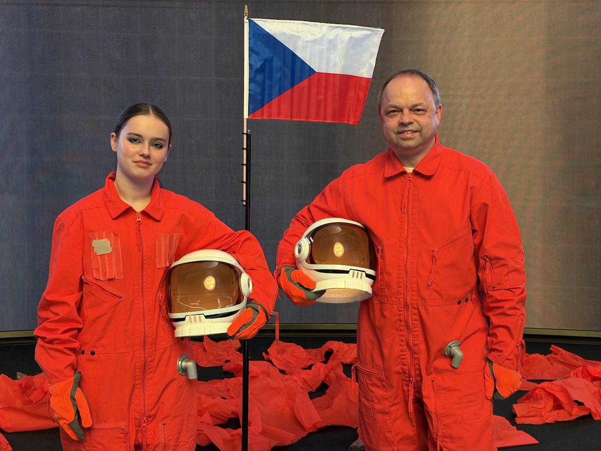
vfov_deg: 29.7
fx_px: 851
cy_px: 222
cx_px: 302
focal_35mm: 49
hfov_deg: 38.9
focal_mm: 6.76
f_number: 1.78
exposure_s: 1/40
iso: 320
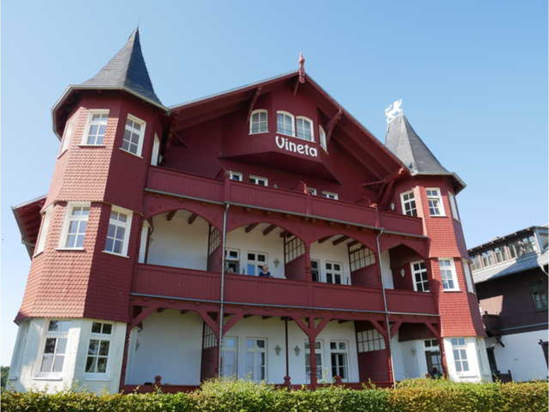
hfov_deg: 71.6
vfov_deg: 56.8
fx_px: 381
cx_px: 274
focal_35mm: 24
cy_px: 206
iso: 200
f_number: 5.6
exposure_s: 1/320
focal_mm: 12
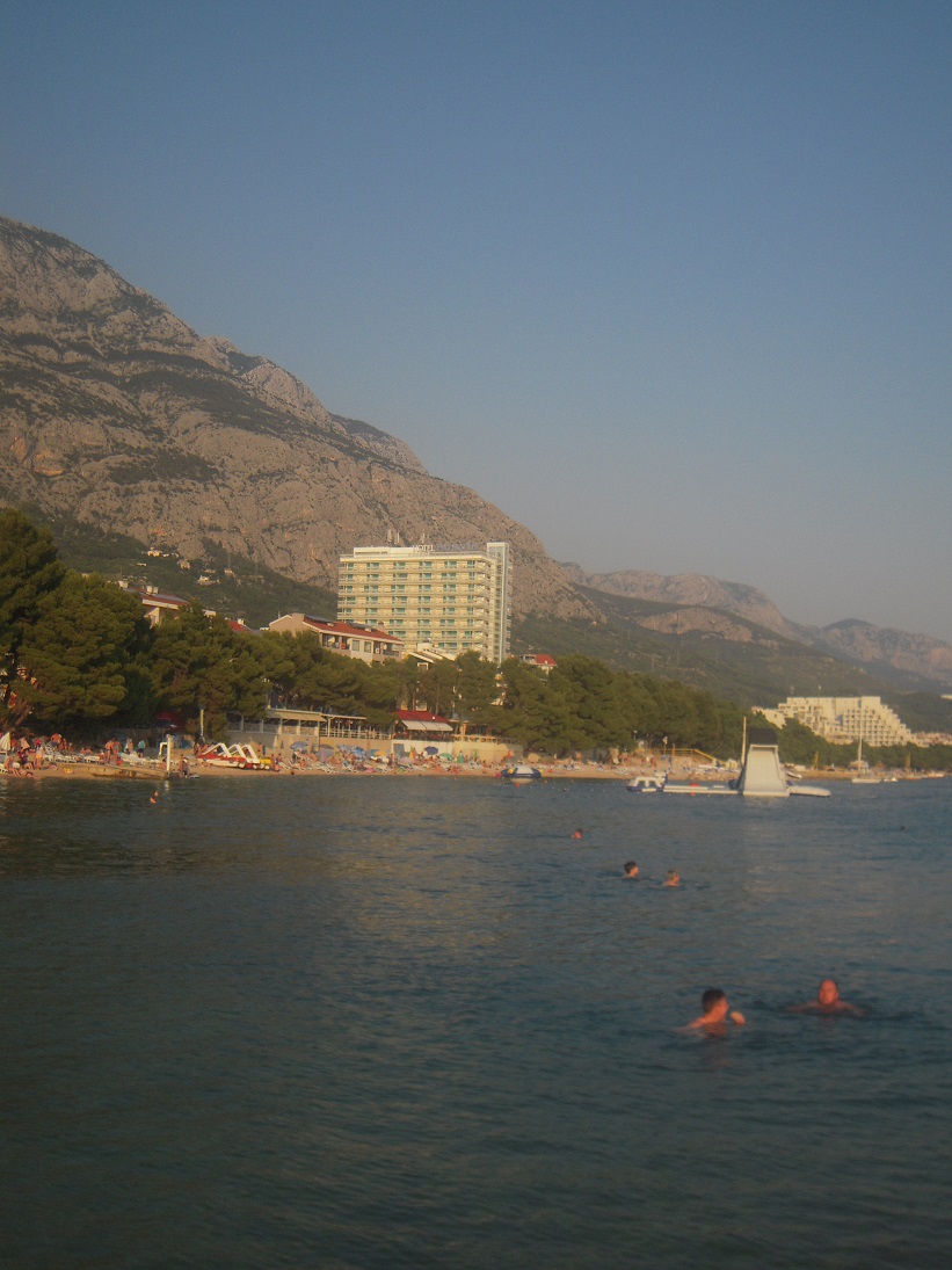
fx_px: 1504
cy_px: 635
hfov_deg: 35.1
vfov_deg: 45.8
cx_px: 476
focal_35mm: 41
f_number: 6.4
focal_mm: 7.3
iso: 100
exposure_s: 1/400
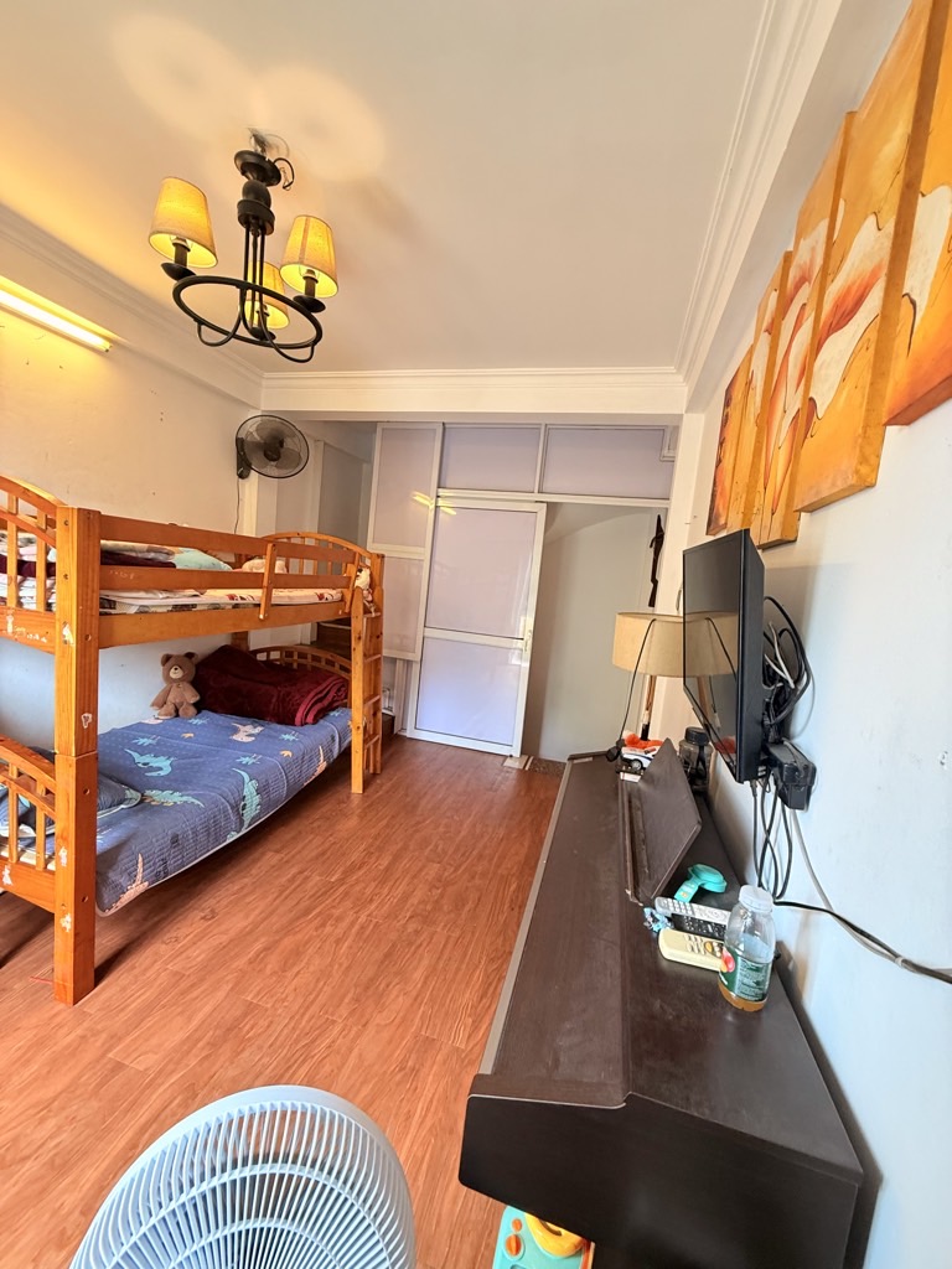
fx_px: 513
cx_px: 476
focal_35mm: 14
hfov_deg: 85.7
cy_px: 634
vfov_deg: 102.1
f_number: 2.2
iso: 200
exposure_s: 1/50
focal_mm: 2.22
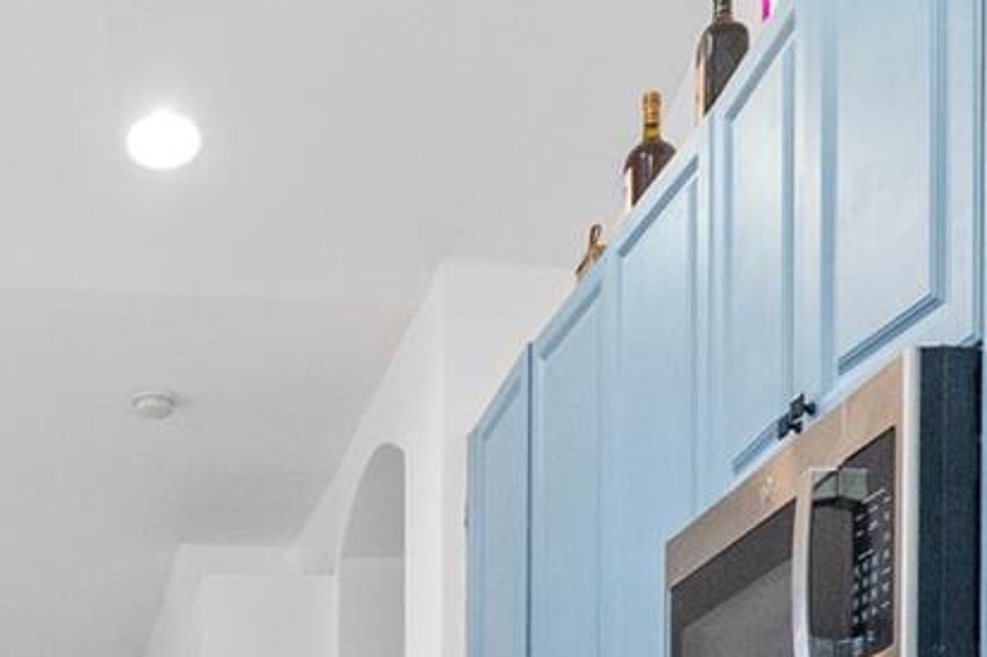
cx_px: 151
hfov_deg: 31.3
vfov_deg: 17.4
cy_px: 1209
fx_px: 1699
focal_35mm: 62
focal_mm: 16
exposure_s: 1/160
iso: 4000
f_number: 4
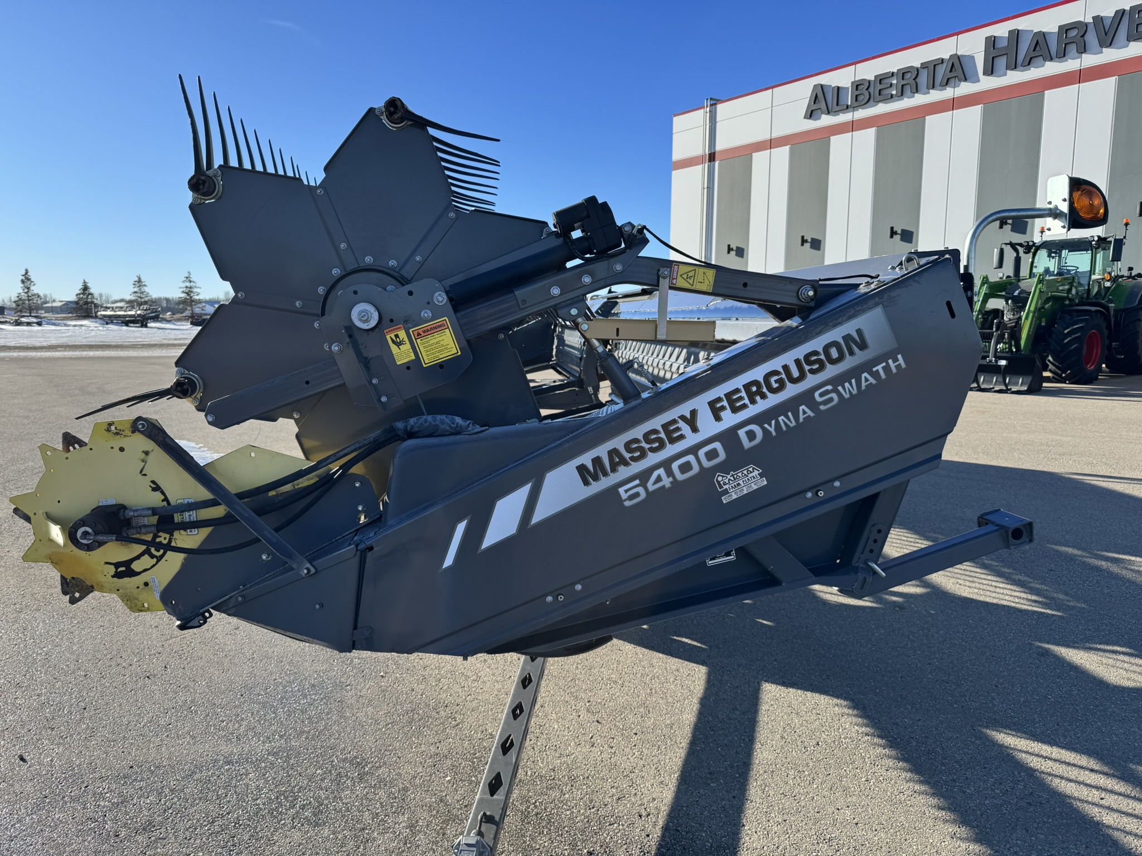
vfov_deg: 56.8
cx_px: 571
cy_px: 428
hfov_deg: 71.6
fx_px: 792
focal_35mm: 24
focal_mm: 6.76
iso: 80
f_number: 1.78
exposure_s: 1/2415
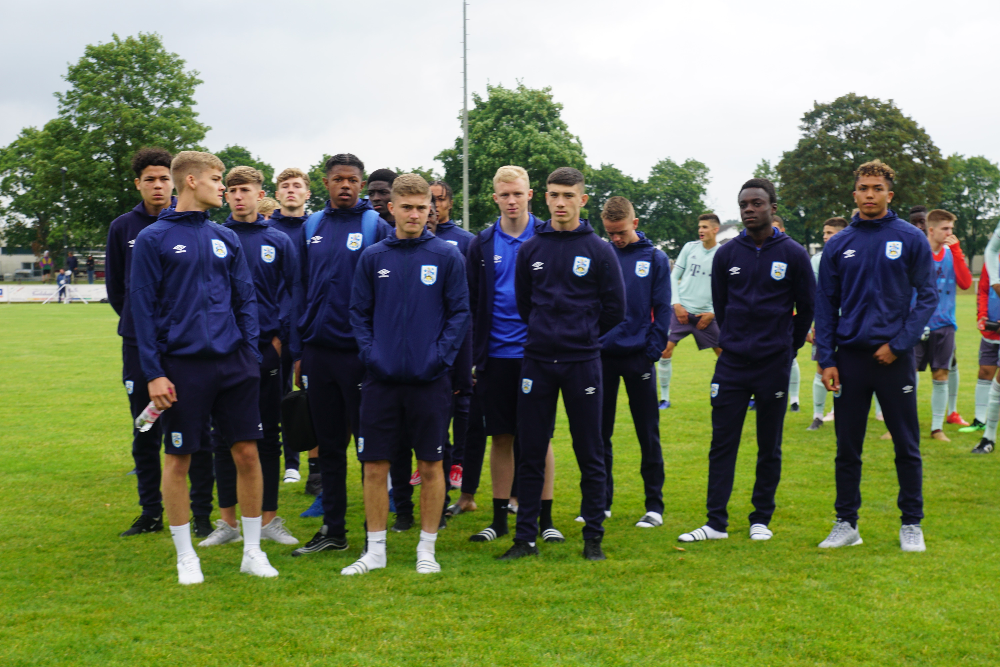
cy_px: 334
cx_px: 500
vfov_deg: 25.8
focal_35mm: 52
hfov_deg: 37.9
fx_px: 1458
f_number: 5.6
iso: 100
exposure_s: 1/80
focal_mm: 35
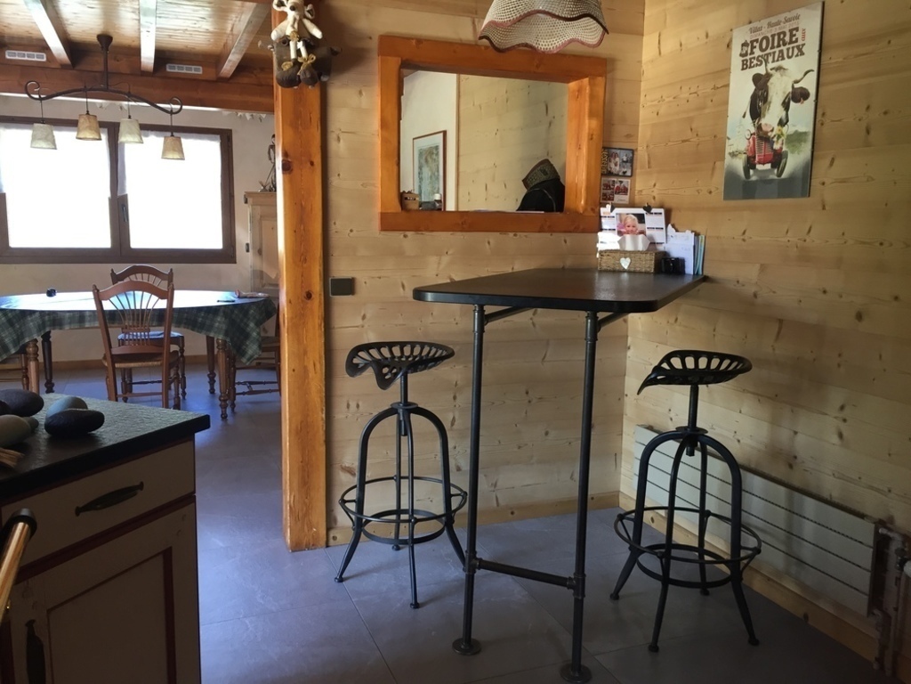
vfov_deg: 48.2
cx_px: 456
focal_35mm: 29
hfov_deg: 61.7
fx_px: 763
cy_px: 342
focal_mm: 4.15
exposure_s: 1/33
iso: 80
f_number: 2.2
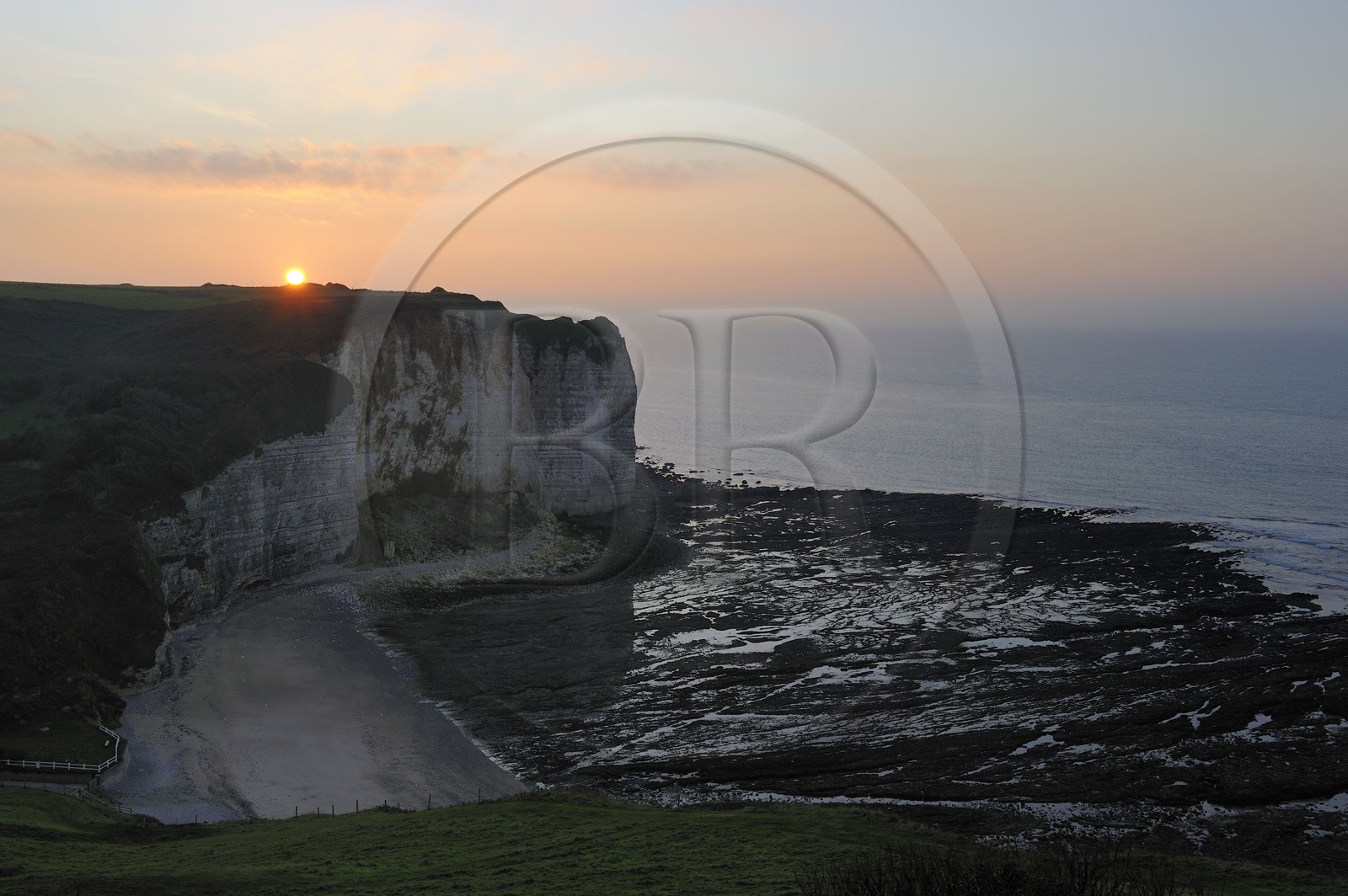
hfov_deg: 53.2
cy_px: 448
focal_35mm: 36
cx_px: 674
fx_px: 1347
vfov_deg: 36.8
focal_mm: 36
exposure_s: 1/80
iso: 200
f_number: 10
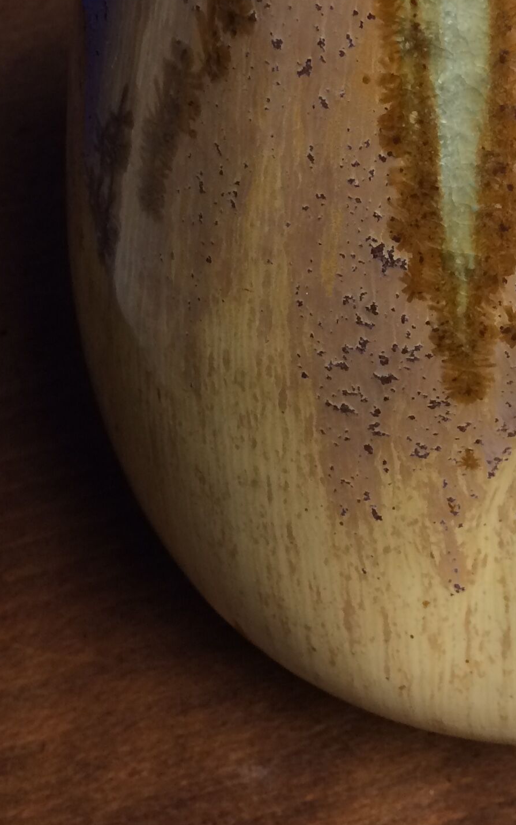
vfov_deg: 28.7
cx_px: 480
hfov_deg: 18.3
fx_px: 1575
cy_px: 167
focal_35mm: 70
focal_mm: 4.15
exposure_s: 1/33
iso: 100
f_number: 2.2
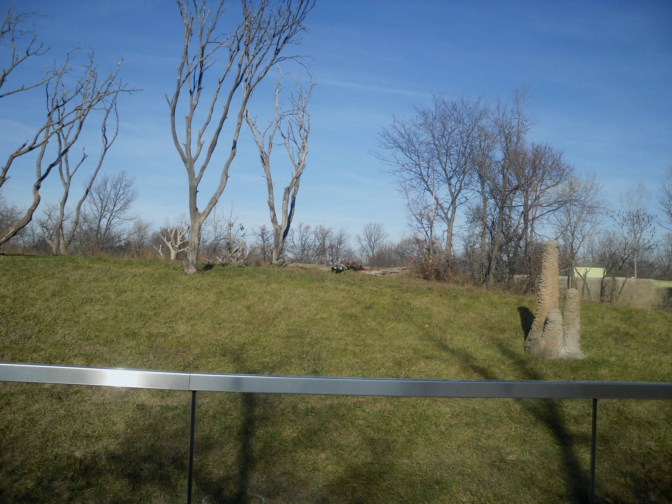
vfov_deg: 41.8
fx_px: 660
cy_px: 252
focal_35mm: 34
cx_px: 336
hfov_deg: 54.0
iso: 80
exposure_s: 1/173
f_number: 8.1
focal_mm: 6
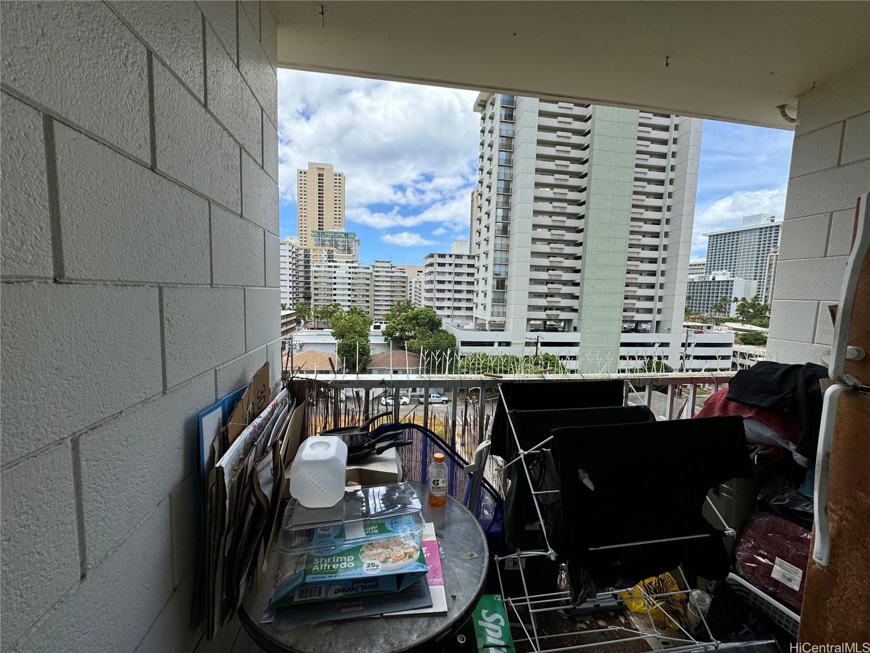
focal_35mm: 14
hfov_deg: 102.1
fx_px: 352
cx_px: 435
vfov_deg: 85.7
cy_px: 326
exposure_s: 1/910
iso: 40
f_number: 2.2
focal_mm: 2.22
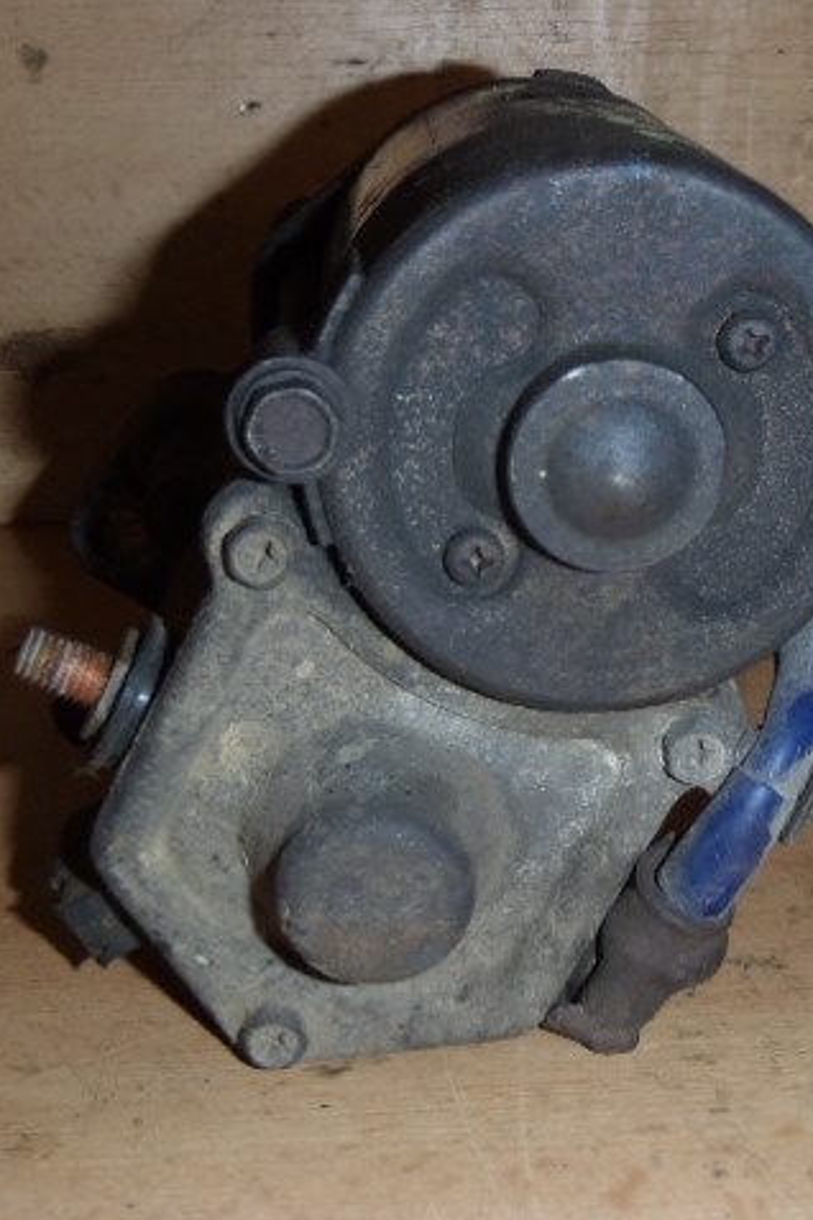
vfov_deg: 37.5
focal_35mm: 53
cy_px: 609
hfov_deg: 25.5
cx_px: 468
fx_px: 1795
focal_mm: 6.83
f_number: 4.6
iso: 100
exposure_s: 1/40
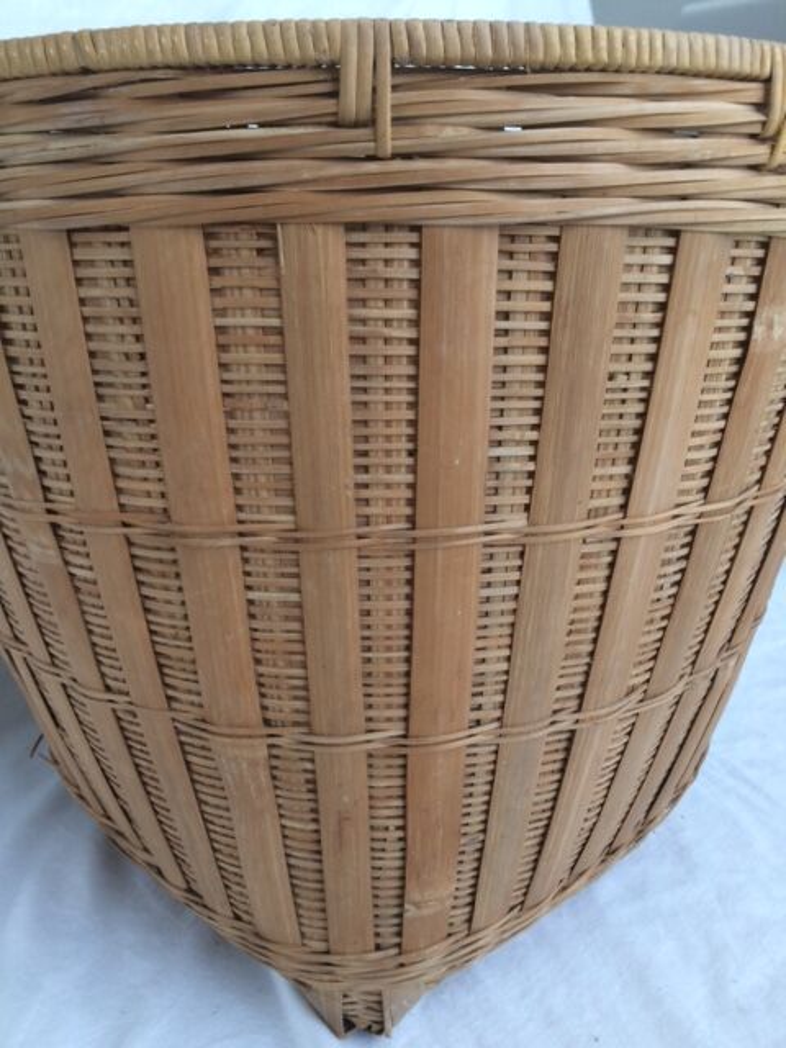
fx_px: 878
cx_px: 393
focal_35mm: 29
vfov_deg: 61.7
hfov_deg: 48.2
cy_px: 524
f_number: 2.2
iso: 40
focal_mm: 4.15
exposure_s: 1/33
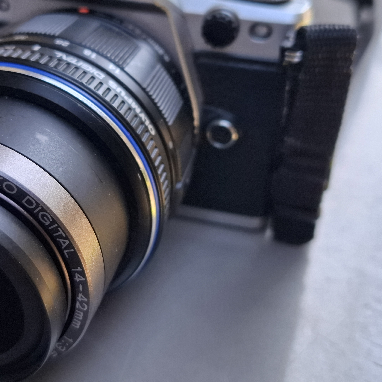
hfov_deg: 39.8
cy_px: 157
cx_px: 147
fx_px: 524
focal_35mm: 42
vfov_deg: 39.9
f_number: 1.8
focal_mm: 5.54
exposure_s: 1/164
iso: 50
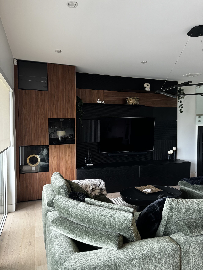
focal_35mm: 24
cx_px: 102
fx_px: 188
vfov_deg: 71.6
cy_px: 135
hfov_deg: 56.8
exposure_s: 1/60
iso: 500
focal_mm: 6.76
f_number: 1.78
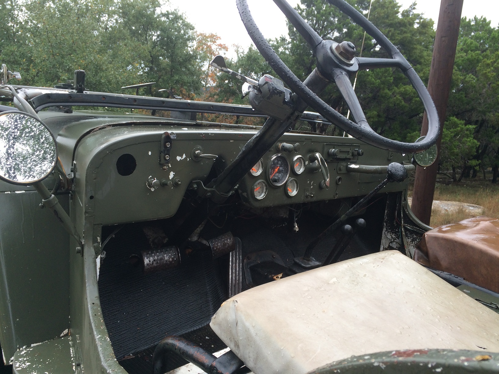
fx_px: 418
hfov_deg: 61.7
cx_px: 250
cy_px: 187
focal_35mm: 29
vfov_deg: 48.2
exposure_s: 1/120
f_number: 2.2
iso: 40
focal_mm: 4.15
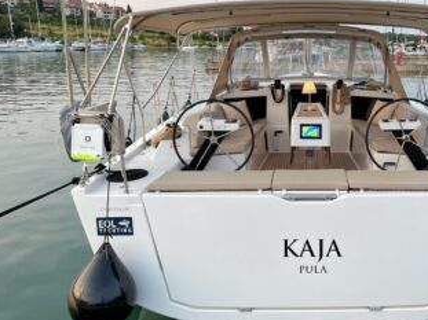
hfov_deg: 46.4
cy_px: 141
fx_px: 482
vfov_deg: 36.8
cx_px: 314
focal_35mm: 39
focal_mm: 5.7
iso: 40
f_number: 1.5
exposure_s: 1/171
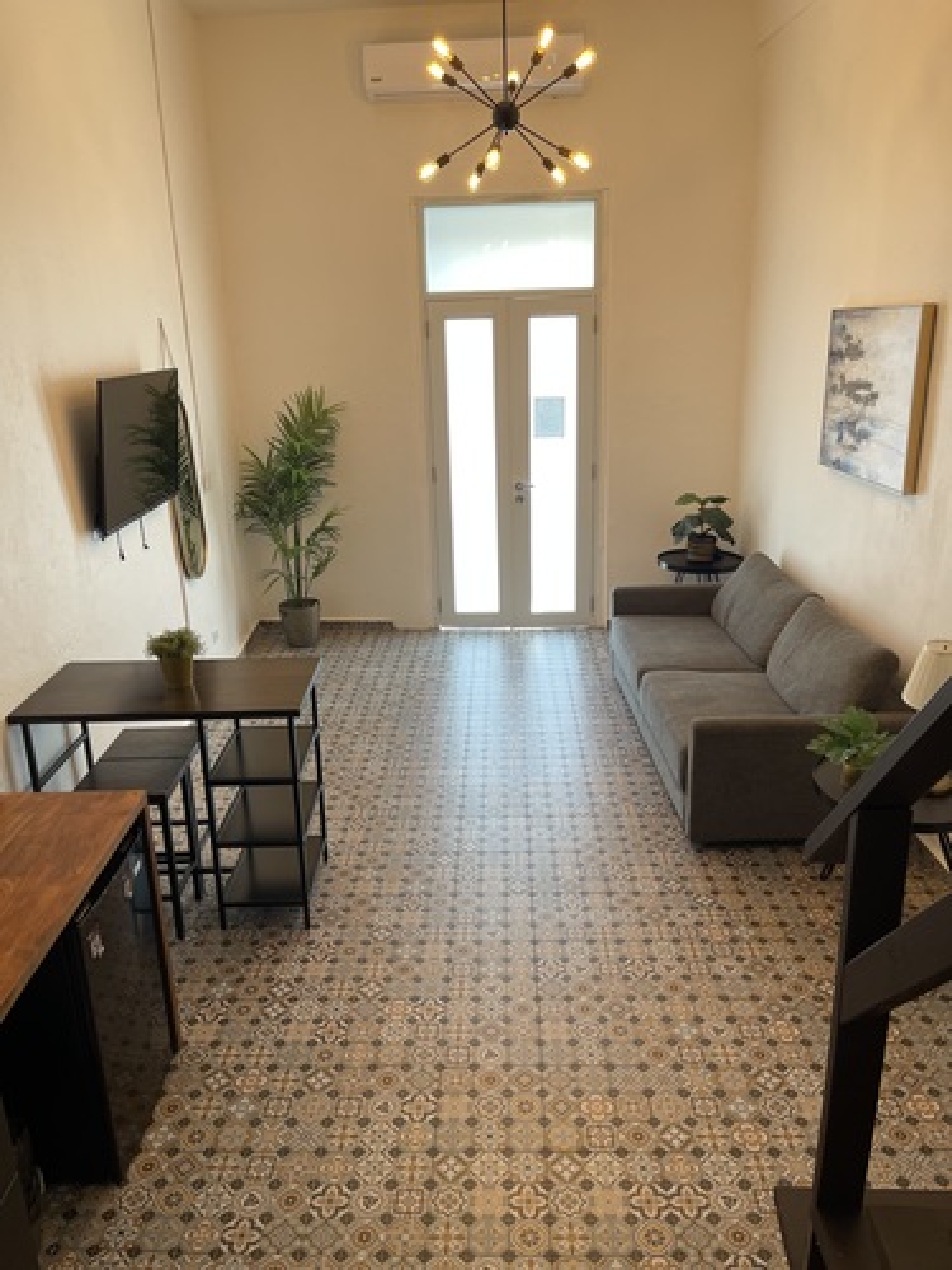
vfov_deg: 69.4
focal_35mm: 25
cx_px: 476
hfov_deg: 54.9
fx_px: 917
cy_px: 635
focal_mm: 5.1
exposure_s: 1/120
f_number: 1.6
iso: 100
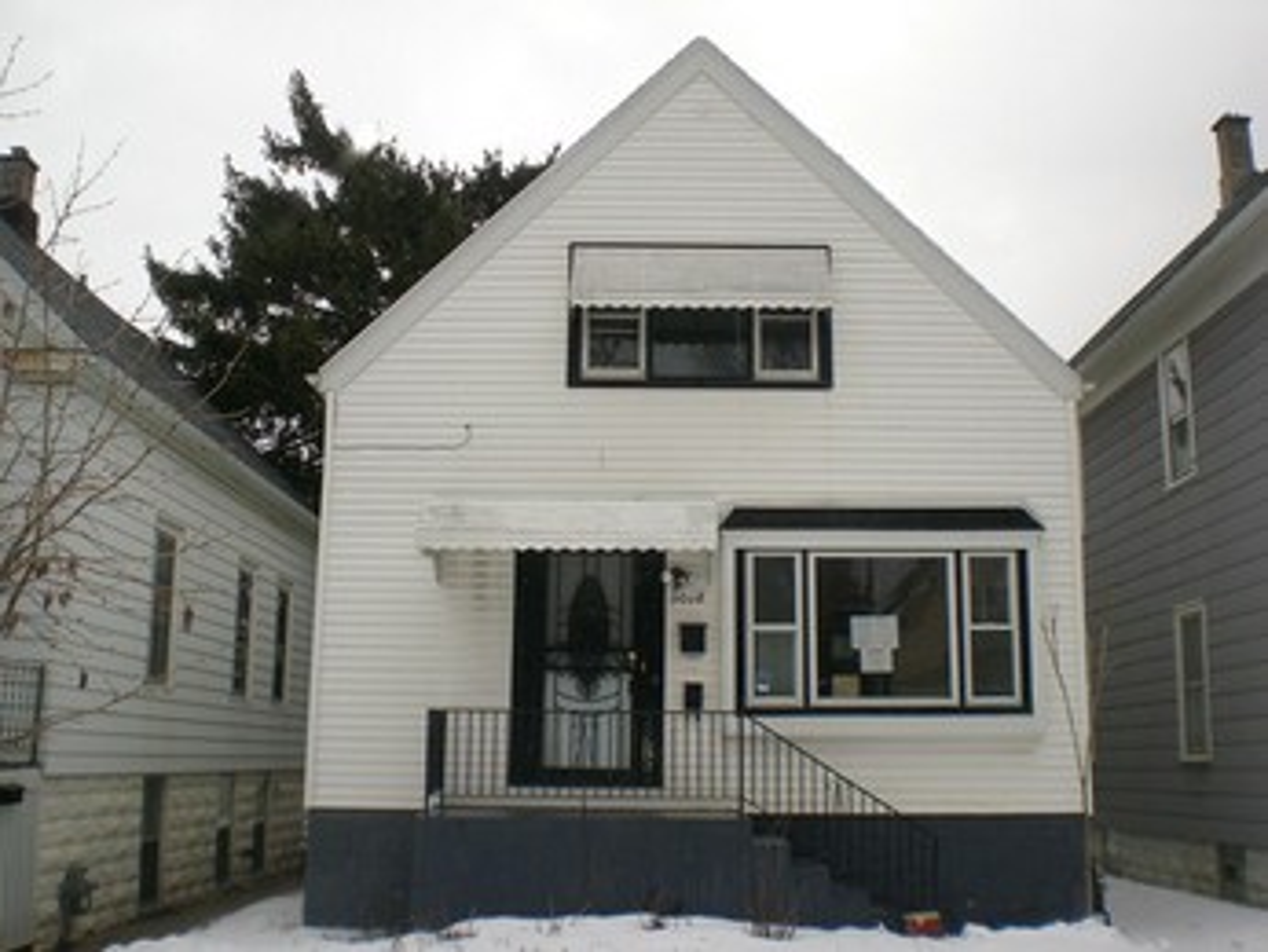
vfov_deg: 37.8
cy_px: 476
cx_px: 634
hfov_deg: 48.9
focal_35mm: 38
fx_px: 1393
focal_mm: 6.3
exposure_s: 1/212
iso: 77
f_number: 4.6
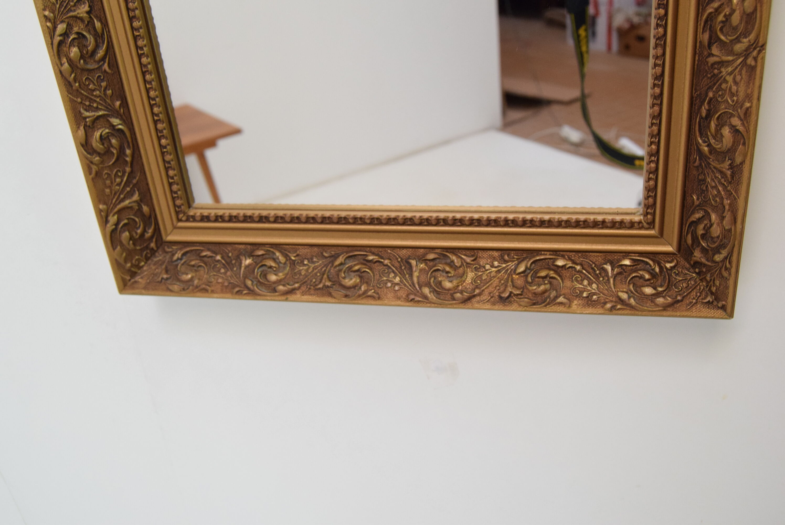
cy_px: 262
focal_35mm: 36
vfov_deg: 36.9
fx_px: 786
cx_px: 392
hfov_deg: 53.1
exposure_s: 1/160
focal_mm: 24
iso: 1600
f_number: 6.3
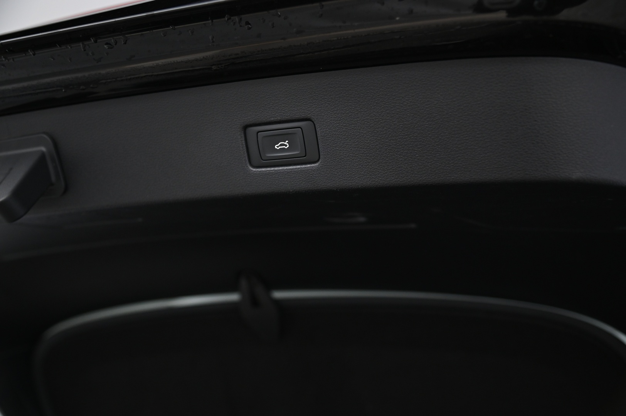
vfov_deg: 30.5
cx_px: 313
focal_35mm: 44
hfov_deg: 44.5
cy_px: 208
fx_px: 764
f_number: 4
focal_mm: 44
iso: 2000
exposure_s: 1/80
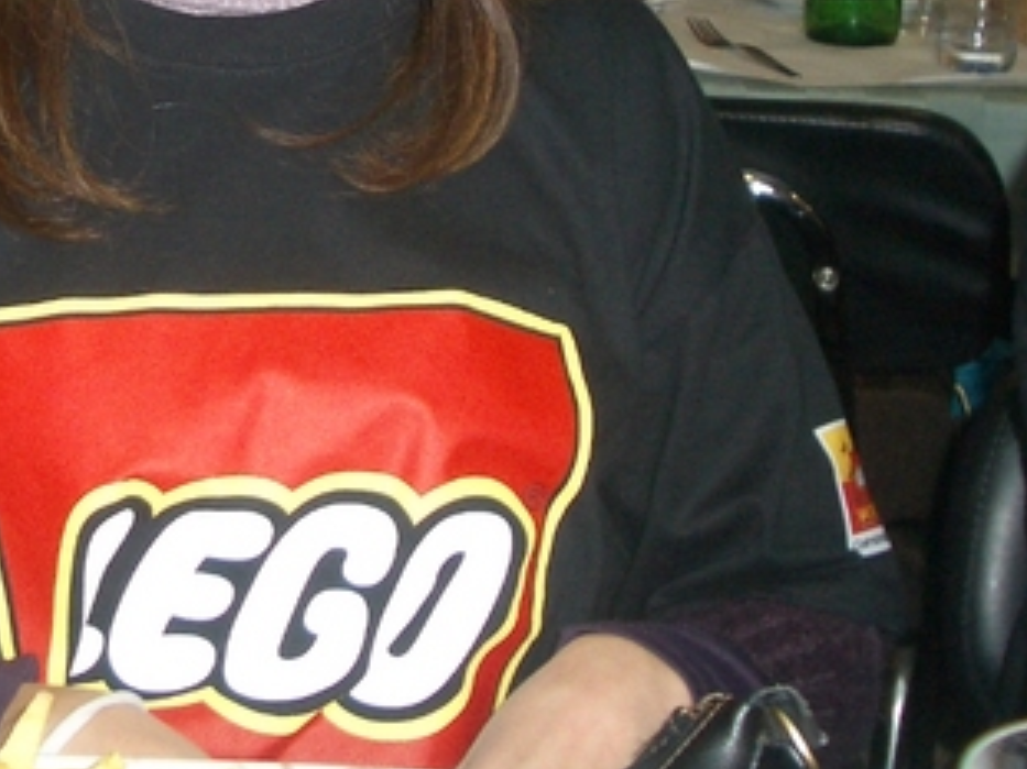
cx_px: 258
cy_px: -10
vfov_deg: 16.1
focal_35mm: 90
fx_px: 2669
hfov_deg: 21.6
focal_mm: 5.8
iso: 100
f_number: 2.6
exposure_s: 1/60
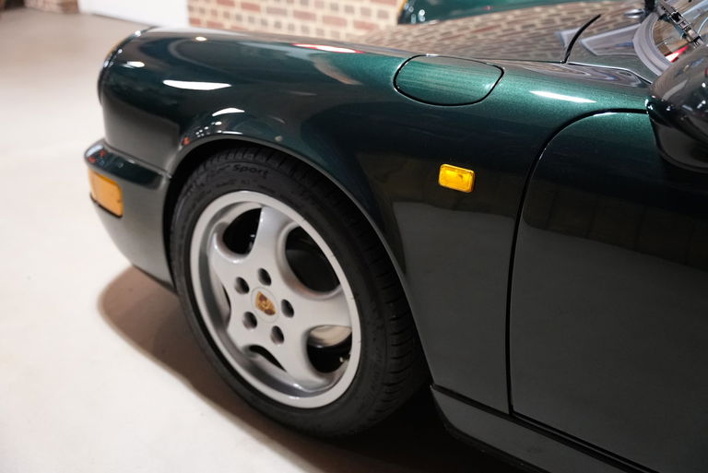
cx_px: 354
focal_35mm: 39
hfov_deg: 49.5
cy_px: 236
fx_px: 767
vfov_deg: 34.3
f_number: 2.8
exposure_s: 1/160
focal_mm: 39
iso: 10000
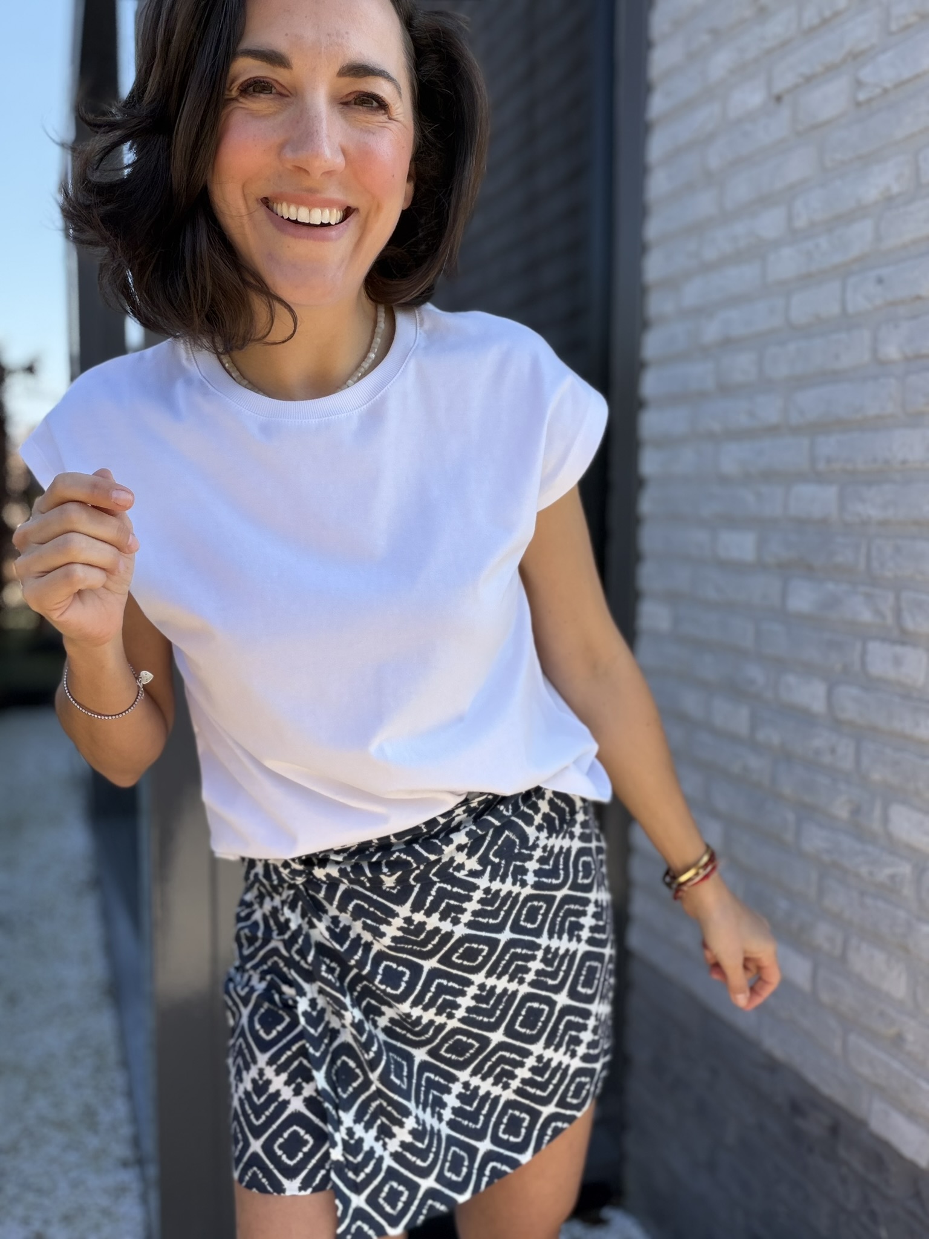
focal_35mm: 30
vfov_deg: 60.0
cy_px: 620
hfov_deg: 46.8
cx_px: 464
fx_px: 1073
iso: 32
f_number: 1.9
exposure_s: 1/383
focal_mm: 2.71
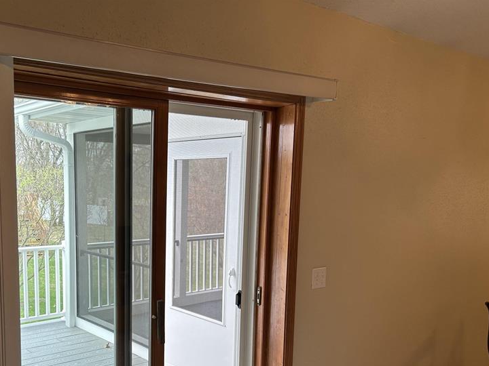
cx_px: 151
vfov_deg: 38.0
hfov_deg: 49.0
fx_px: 523
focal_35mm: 37
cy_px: 259
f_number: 1.5
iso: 32
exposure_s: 1/148
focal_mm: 5.7
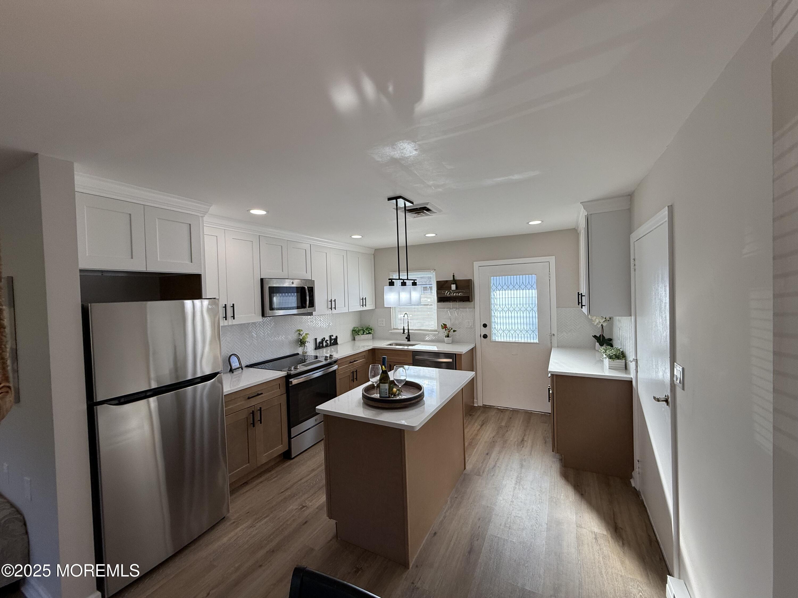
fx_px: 323
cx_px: 399
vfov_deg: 85.7
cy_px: 299
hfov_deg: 102.1
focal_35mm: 14
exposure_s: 1/198
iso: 64
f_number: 2.2
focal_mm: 2.22
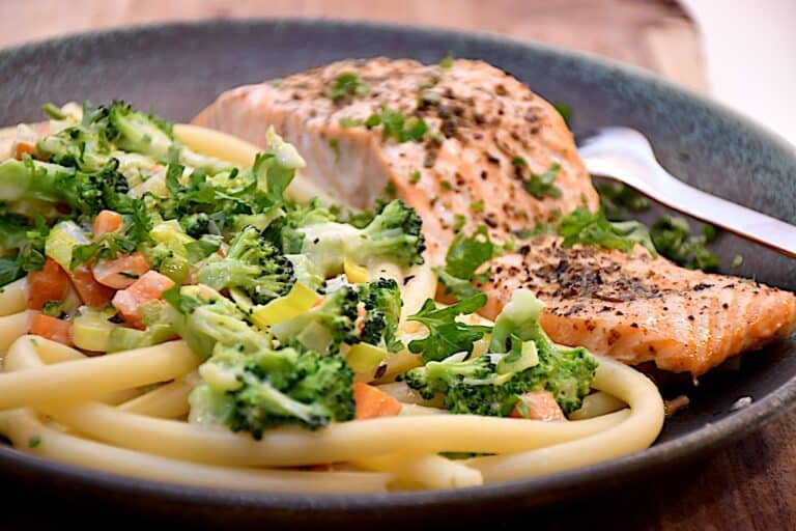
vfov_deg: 10.2
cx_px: 398
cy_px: 266
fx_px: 2985
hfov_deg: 15.2
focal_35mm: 135
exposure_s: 1/60
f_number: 5.3
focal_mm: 90
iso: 900
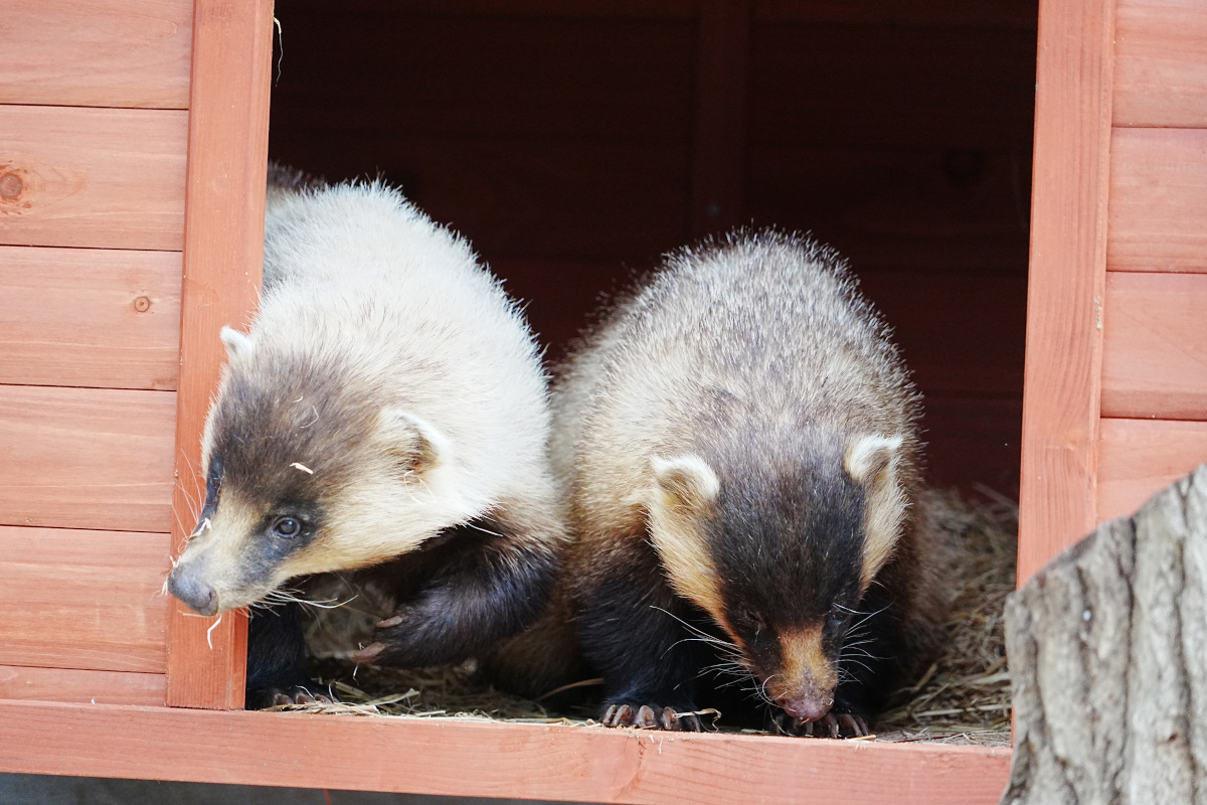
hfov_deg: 8.6
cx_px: 604
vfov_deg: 5.7
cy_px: 402
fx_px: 8046
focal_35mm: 240
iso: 5000
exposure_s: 1/1000
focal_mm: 240
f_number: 6.3
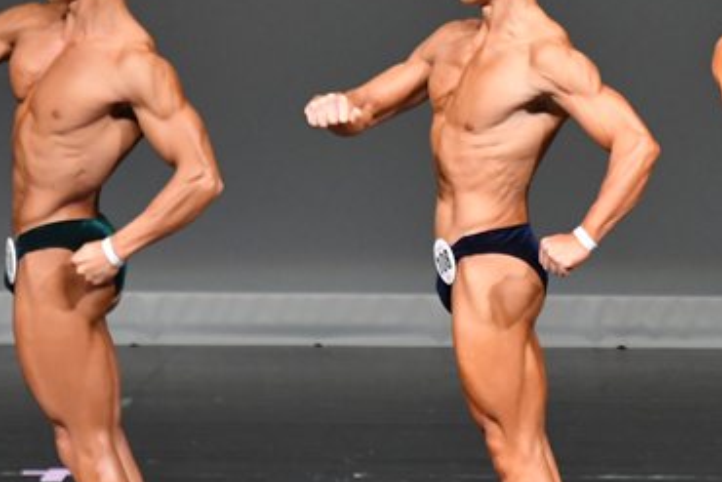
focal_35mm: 659
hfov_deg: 3.1
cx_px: 733
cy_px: 258
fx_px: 13221
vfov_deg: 2.1
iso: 5000
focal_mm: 210
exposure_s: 1/400
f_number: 5.6
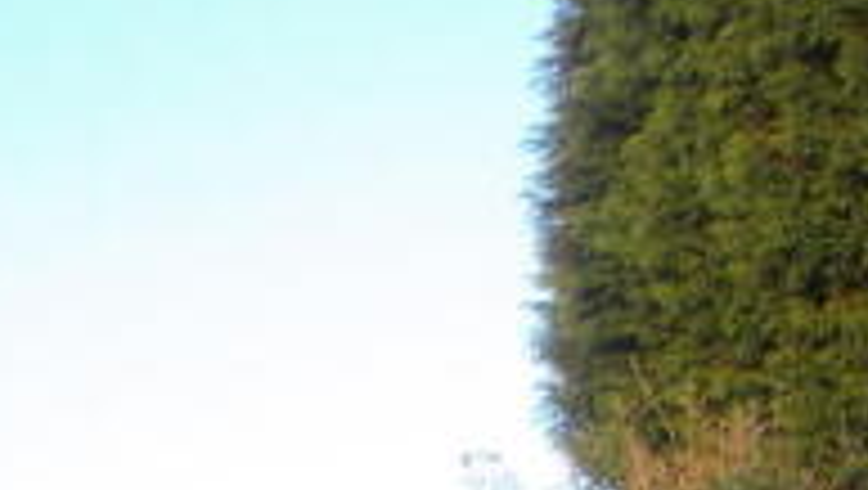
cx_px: -403
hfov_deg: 22.4
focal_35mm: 79
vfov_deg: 13.7
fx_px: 1820
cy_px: 874
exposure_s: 1/125
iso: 80
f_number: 2.8
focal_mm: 4.3
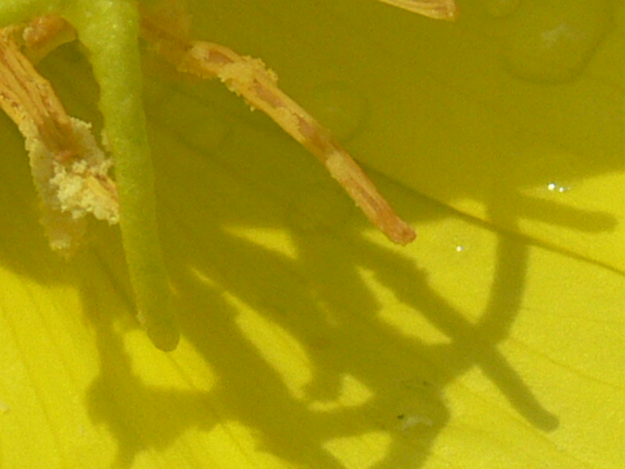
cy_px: 280
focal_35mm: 280
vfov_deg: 5.3
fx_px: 5057
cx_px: 298
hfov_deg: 7.1
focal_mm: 21.7
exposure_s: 1/640
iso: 80
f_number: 5.6
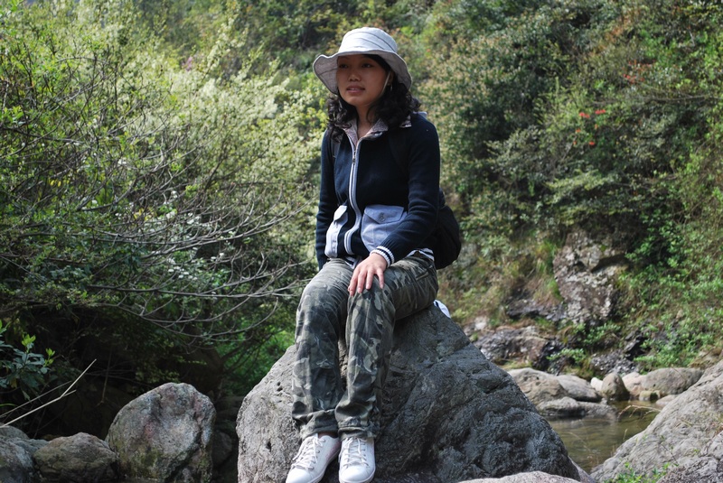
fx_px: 1658
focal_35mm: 82
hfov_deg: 24.6
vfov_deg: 16.6
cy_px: 242
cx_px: 362
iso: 140
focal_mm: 55
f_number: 5.6
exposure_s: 1/125
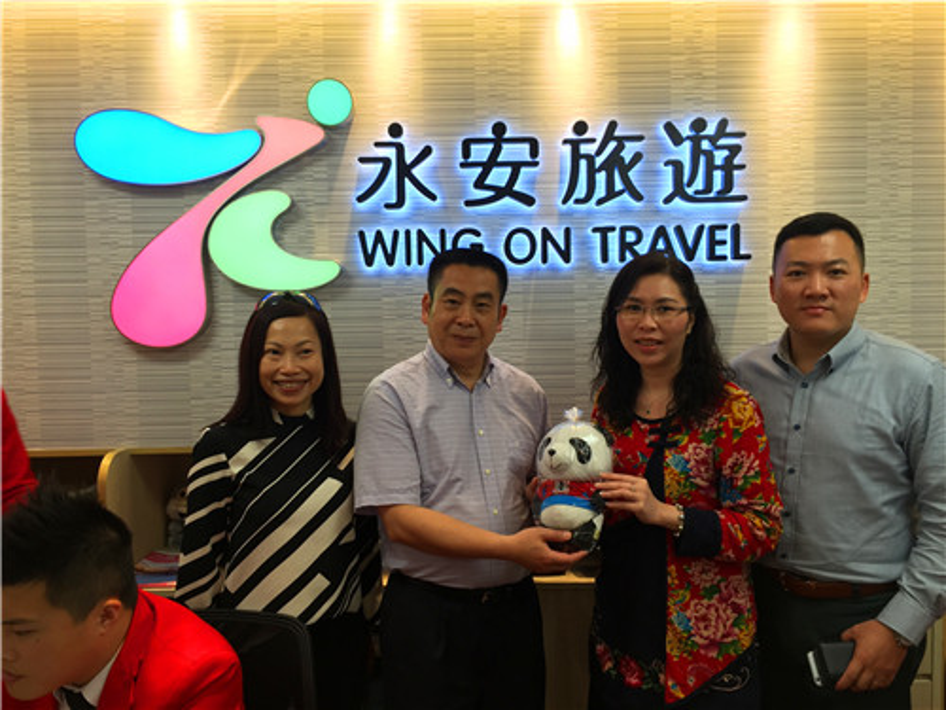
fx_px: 793
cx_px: 473
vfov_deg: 48.2
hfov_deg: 61.7
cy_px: 355
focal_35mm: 29
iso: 40
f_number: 2.2
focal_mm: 4.15
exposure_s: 1/50
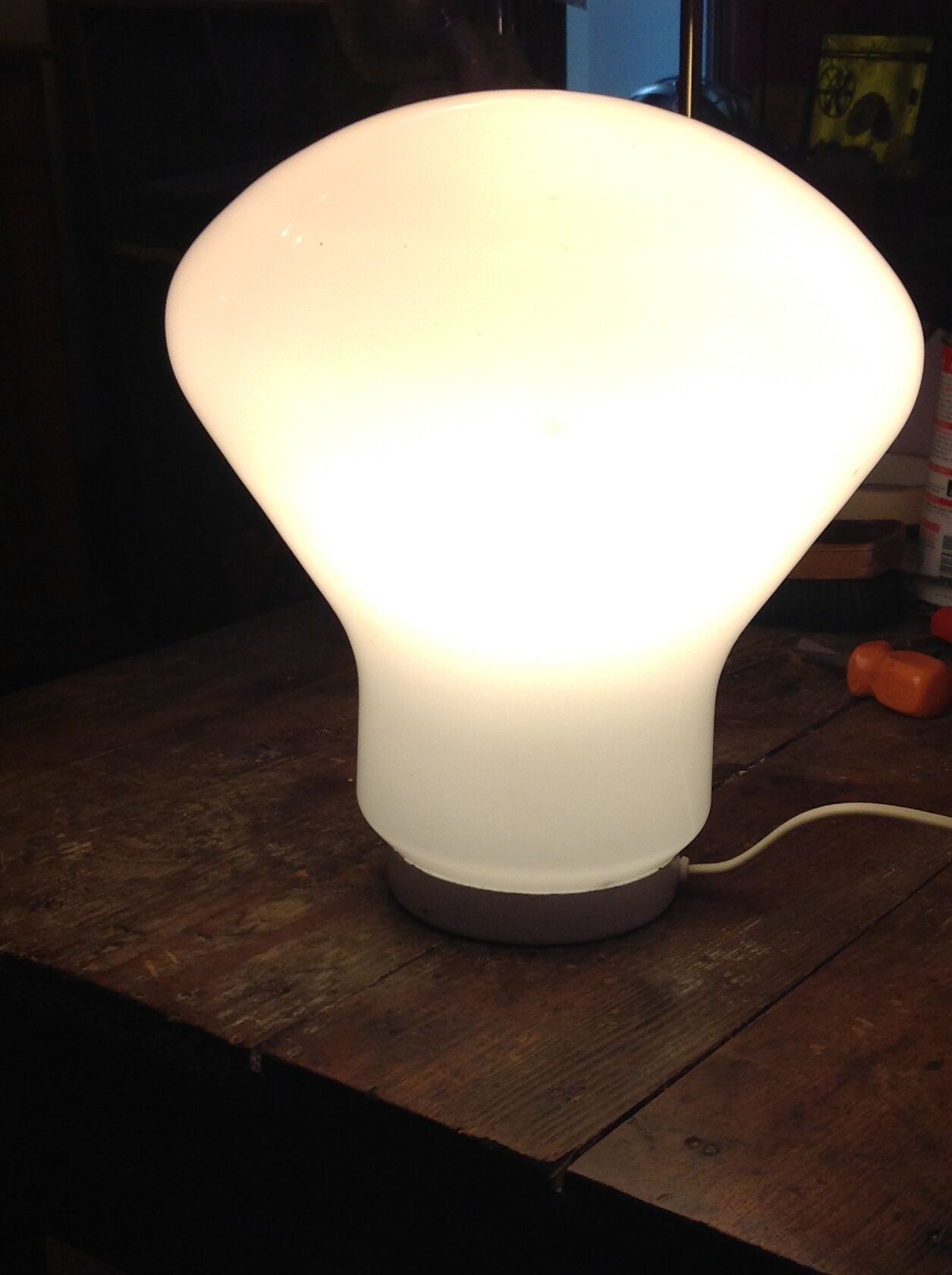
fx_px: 1985
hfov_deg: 26.8
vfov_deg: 35.5
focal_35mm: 54
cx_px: 619
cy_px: 741
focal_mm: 4.28
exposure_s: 1/120
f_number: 2.4
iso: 80
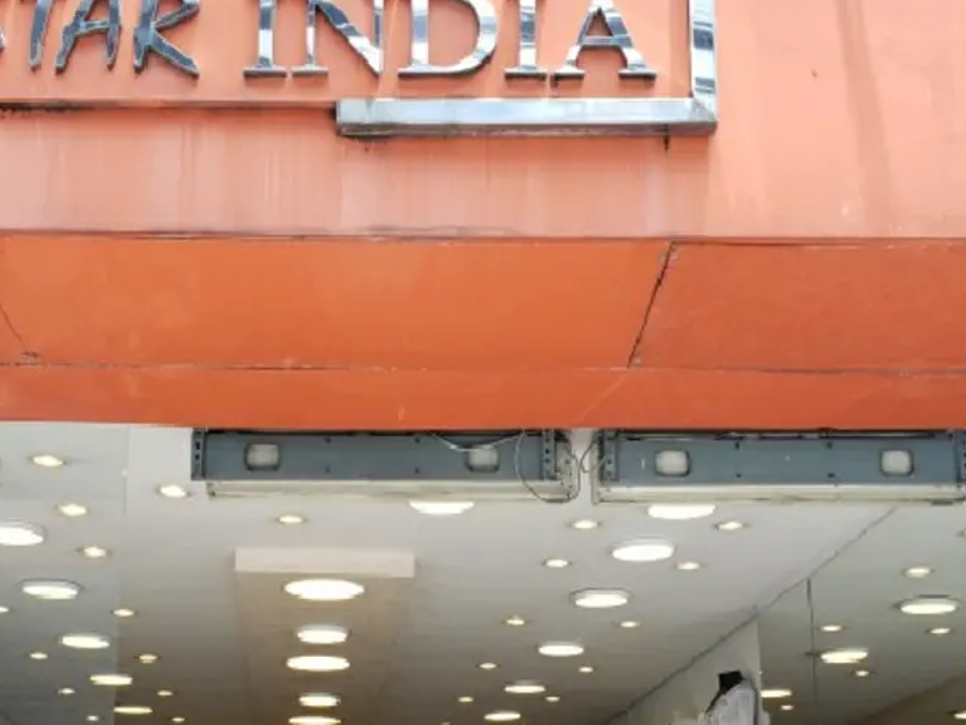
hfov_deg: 41.1
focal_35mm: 46
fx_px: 1284
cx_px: 413
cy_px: 629
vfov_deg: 30.4
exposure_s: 1/256
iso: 50
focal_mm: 4.3
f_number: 2.4
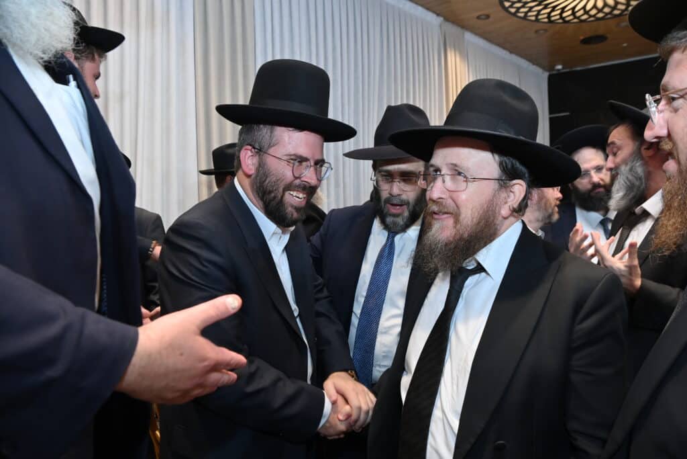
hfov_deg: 73.7
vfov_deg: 53.1
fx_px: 458
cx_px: 344
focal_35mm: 24
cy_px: 230
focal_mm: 24
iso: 1600
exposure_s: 1/125
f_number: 7.1
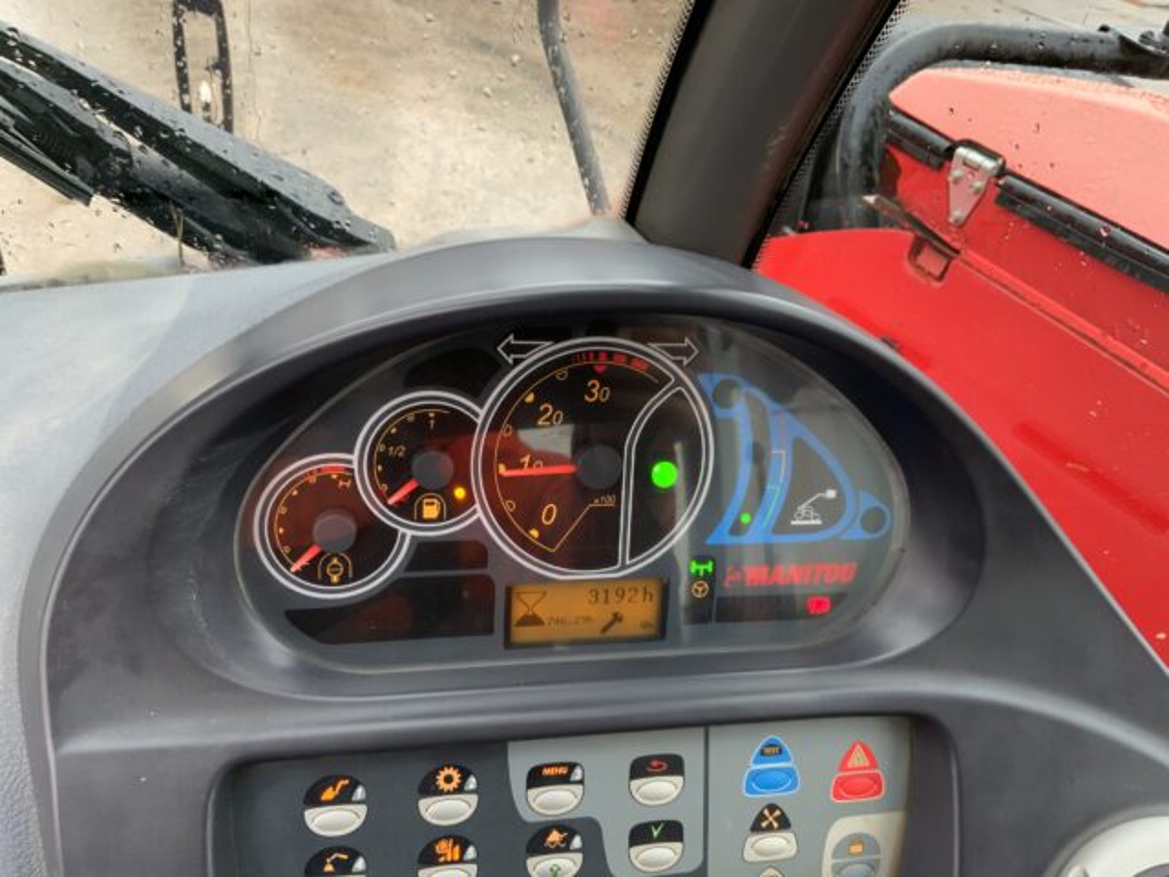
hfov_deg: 61.7
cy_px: 438
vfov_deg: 48.2
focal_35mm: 29
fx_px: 979
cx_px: 584
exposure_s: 1/50
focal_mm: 3
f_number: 1.8
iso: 80
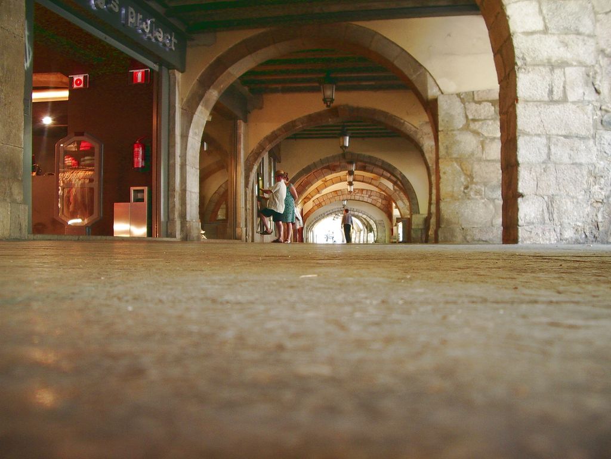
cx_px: 306
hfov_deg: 52.6
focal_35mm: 35
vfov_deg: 40.7
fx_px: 618
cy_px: 230
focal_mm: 5.8
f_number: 2.6
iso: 100
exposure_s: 1/6
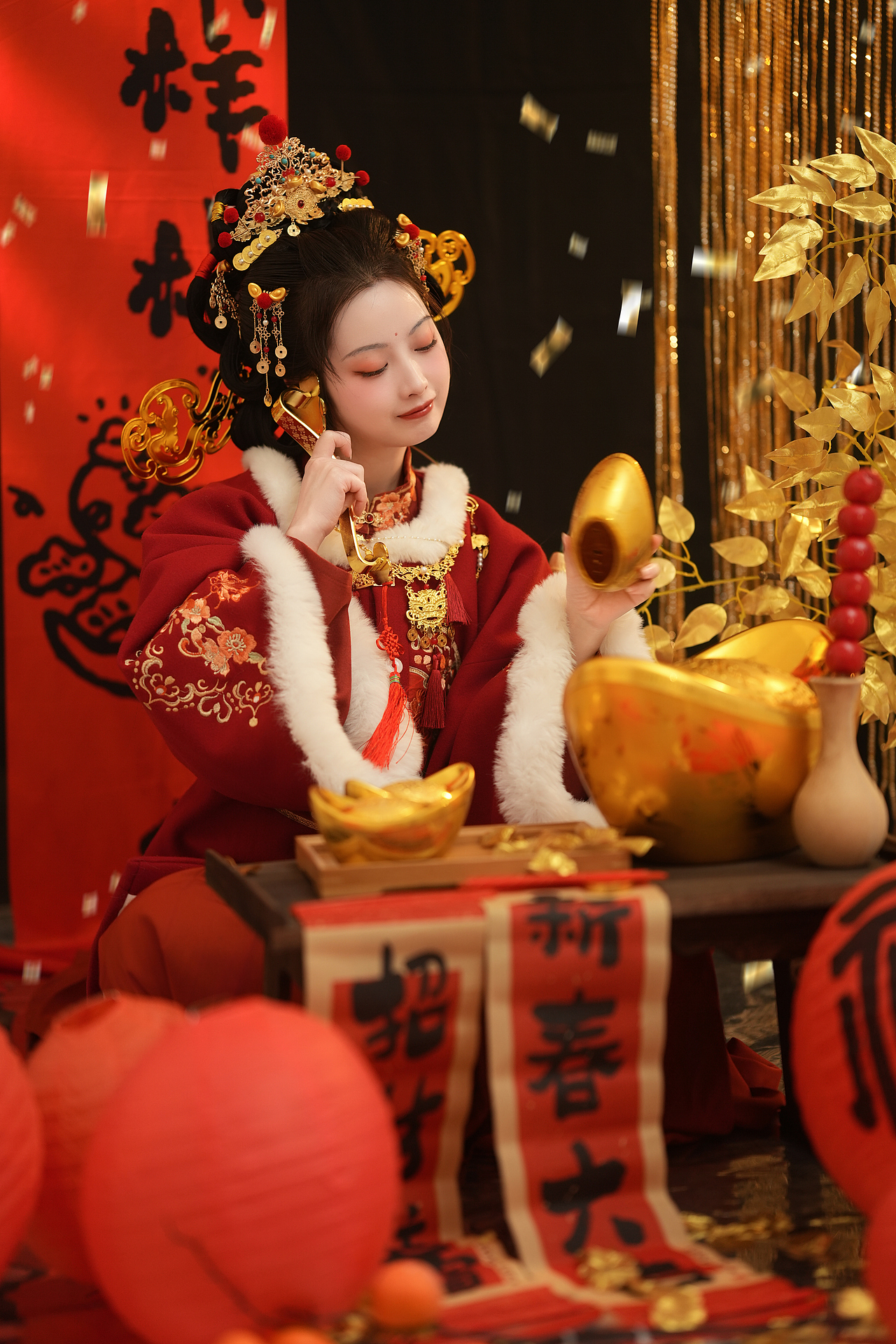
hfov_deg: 16.1
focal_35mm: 85
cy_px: 672
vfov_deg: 23.9
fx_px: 3173
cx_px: 448
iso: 320
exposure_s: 1/100
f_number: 1.4
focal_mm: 85
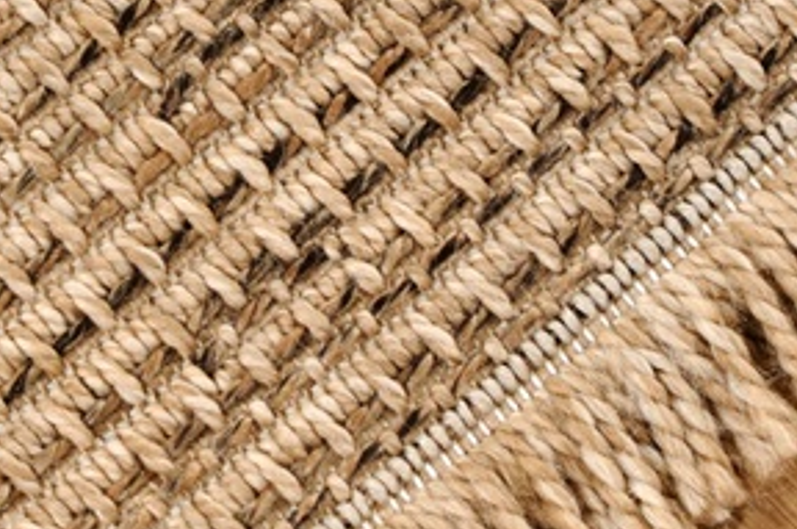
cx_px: 69
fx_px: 7647
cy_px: 296
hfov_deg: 6.0
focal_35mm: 346
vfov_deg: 4.0
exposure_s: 1/160
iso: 500
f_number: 25
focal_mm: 62
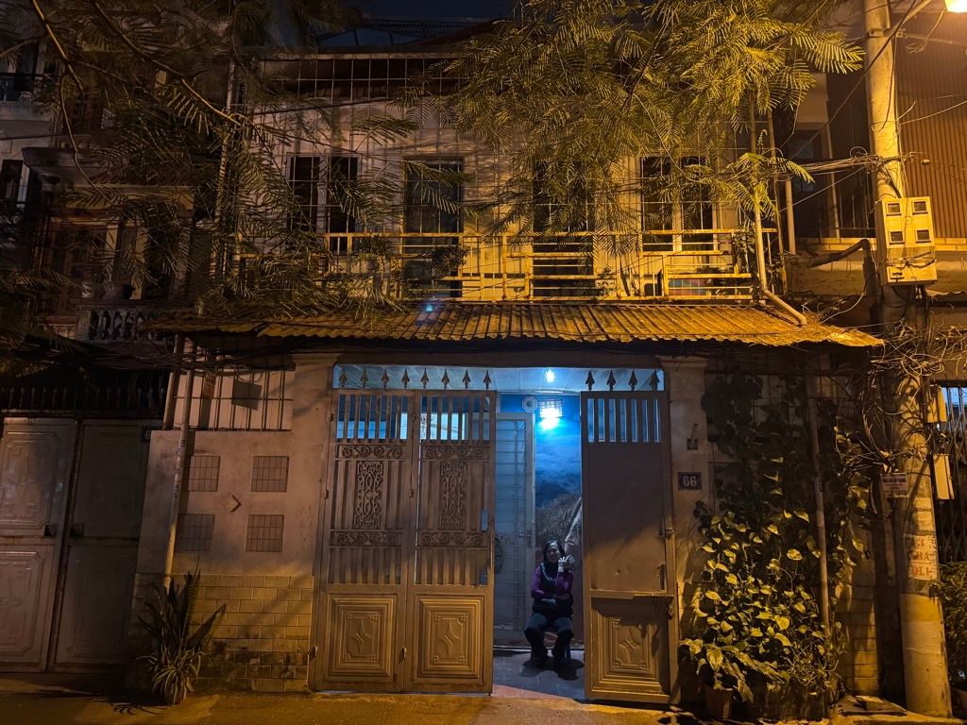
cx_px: 484
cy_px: 362
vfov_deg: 56.8
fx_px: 670
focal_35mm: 24
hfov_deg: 71.6
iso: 1000
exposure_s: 1/25
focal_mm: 6.76
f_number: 1.78
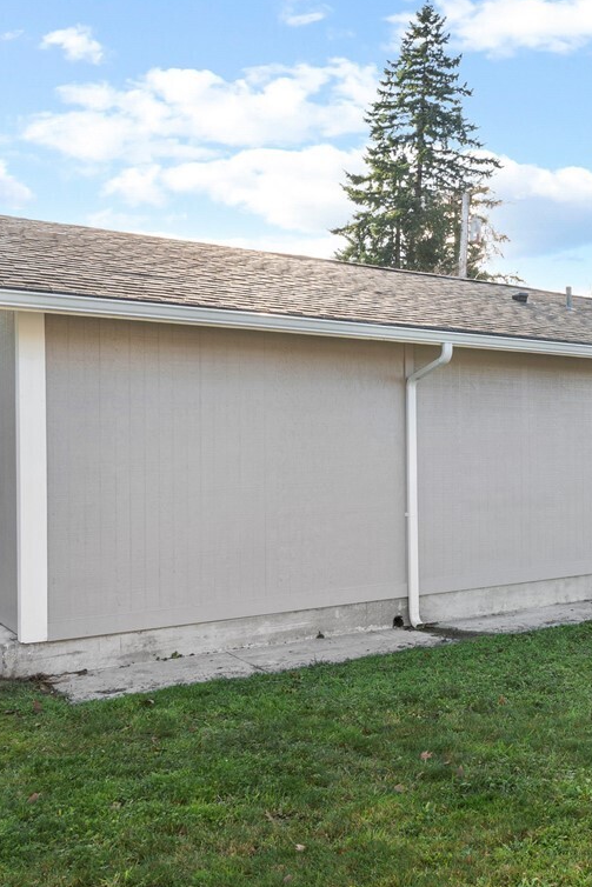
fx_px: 888
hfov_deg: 32.7
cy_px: 451
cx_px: 641
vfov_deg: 53.1
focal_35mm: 36
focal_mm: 16
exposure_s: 1/80
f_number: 8
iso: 200
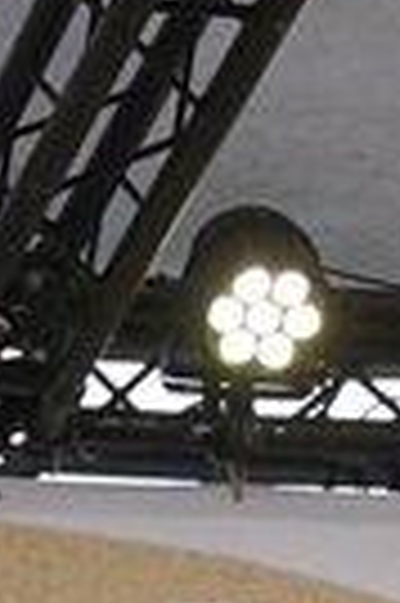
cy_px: 2182
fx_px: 6750
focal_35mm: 404
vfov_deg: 4.7
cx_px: -81
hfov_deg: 3.4
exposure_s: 1/160
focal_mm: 36
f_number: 4
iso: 200
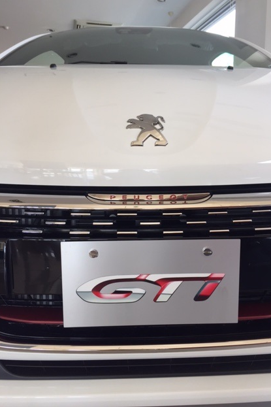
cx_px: 153
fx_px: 350
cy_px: 199
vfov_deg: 60.3
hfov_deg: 42.2
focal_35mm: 31
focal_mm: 4.15
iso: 50
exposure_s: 1/120
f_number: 2.2
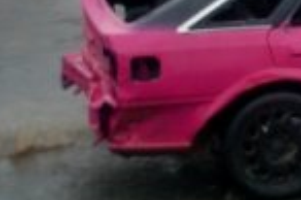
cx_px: 575
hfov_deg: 12.6
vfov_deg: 9.1
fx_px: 1211
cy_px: -134
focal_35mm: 145
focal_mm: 22
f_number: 4
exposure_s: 1/500
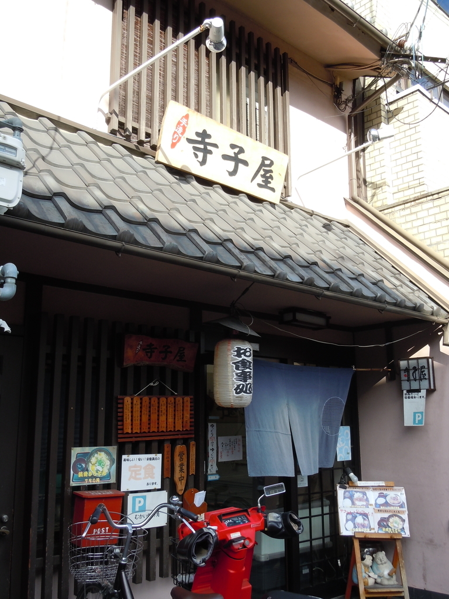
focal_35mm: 33
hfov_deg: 42.9
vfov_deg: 55.4
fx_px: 571
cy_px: 300
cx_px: 224
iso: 100
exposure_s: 1/200
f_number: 4
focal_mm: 5.9
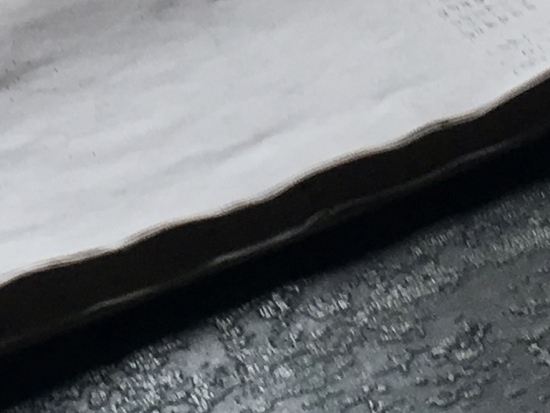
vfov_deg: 8.0
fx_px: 2796
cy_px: -440
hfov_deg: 11.1
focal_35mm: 176
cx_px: 3
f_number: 2.2
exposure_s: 1/100
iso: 25
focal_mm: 4.15
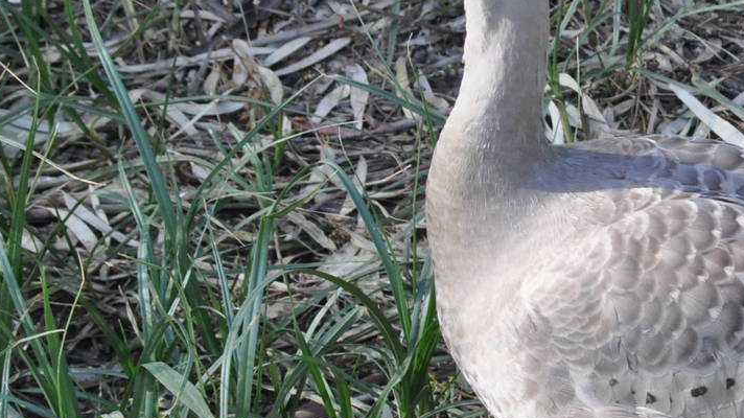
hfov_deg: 8.4
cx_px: 805
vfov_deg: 4.8
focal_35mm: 254
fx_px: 5009
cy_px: 219
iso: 1000
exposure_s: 1/320
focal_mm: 72
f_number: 9
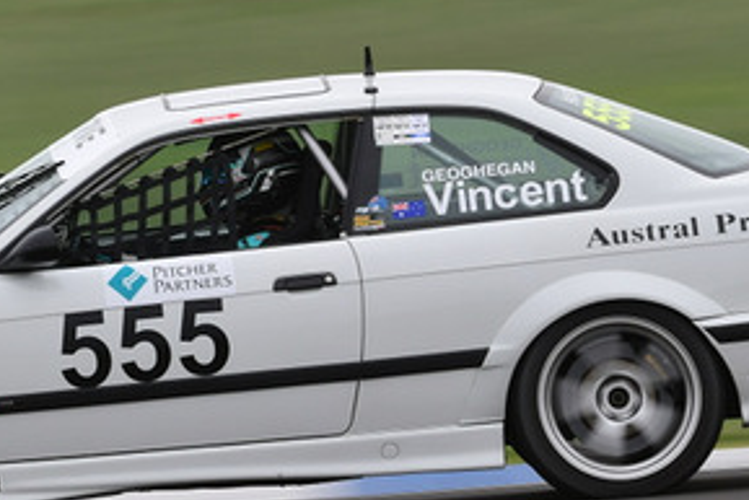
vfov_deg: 1.3
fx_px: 22439
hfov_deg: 1.9
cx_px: 277
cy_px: 10
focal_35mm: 1078
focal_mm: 260
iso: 160
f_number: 10
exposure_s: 1/160
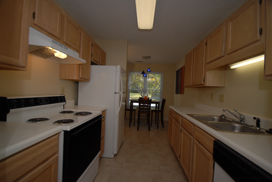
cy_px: 91
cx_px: 136
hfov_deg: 100.3
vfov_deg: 77.5
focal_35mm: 15
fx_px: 113
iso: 125
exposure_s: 1/80
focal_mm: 10
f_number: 4.5
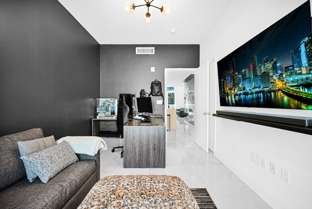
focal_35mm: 14
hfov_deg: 104.2
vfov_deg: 81.4
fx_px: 122
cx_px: 156
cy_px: 104
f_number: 4
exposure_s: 1/15
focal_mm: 14
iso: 110
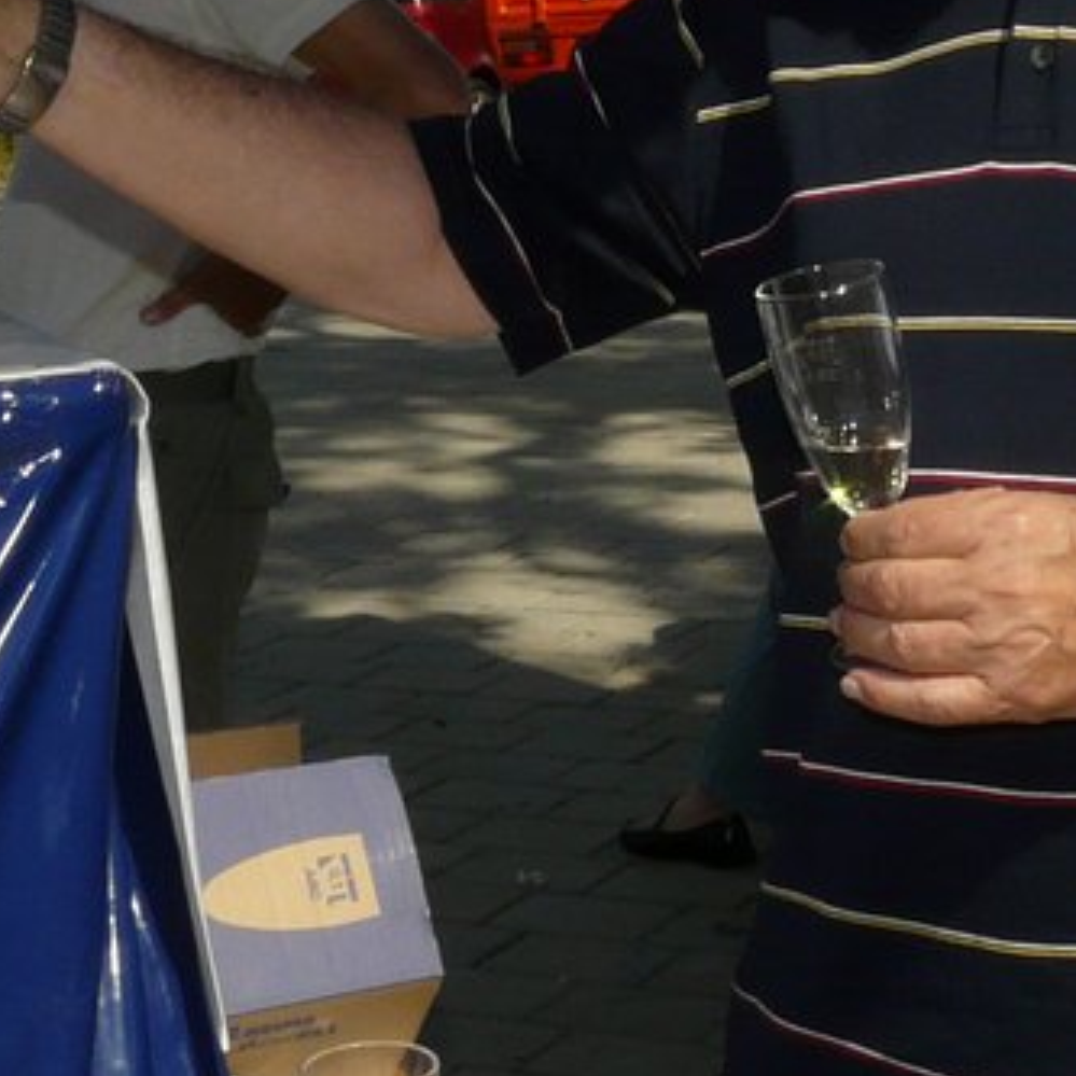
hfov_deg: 17.9
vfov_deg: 18.1
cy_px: 155
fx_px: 3341
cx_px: 1015
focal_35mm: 95
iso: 100
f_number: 8
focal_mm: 4.6
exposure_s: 1/400
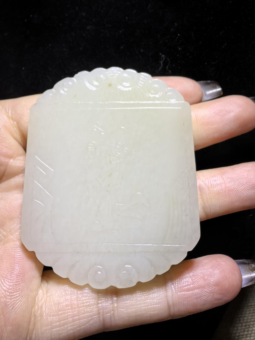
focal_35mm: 27
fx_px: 265
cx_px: 128
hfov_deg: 51.4
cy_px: 170
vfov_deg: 65.3
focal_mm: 1.95
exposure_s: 1/333
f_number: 2.2
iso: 160
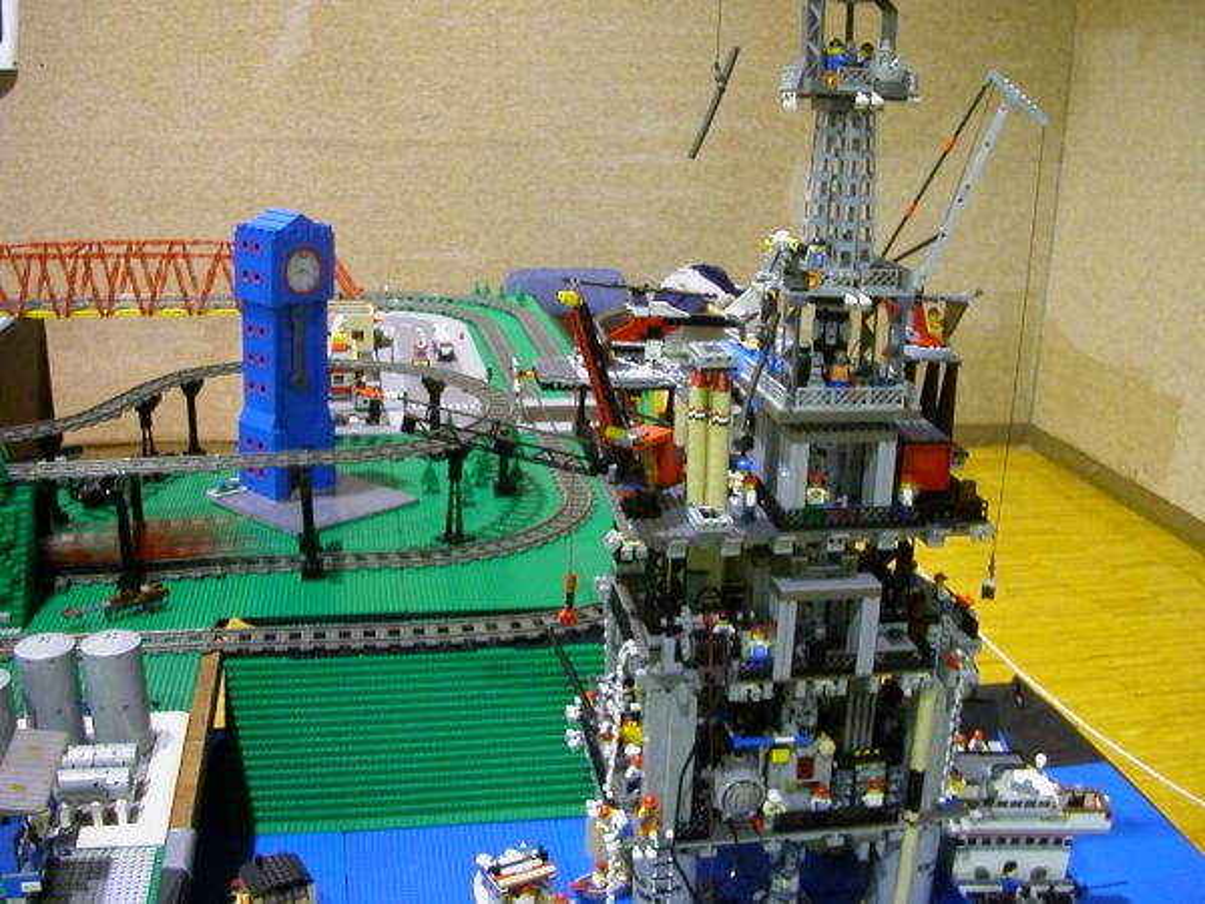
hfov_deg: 50.1
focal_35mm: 37
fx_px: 1288
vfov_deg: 38.7
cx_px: 602
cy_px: 452
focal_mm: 5.6
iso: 174
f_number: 2.7
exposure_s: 1/4
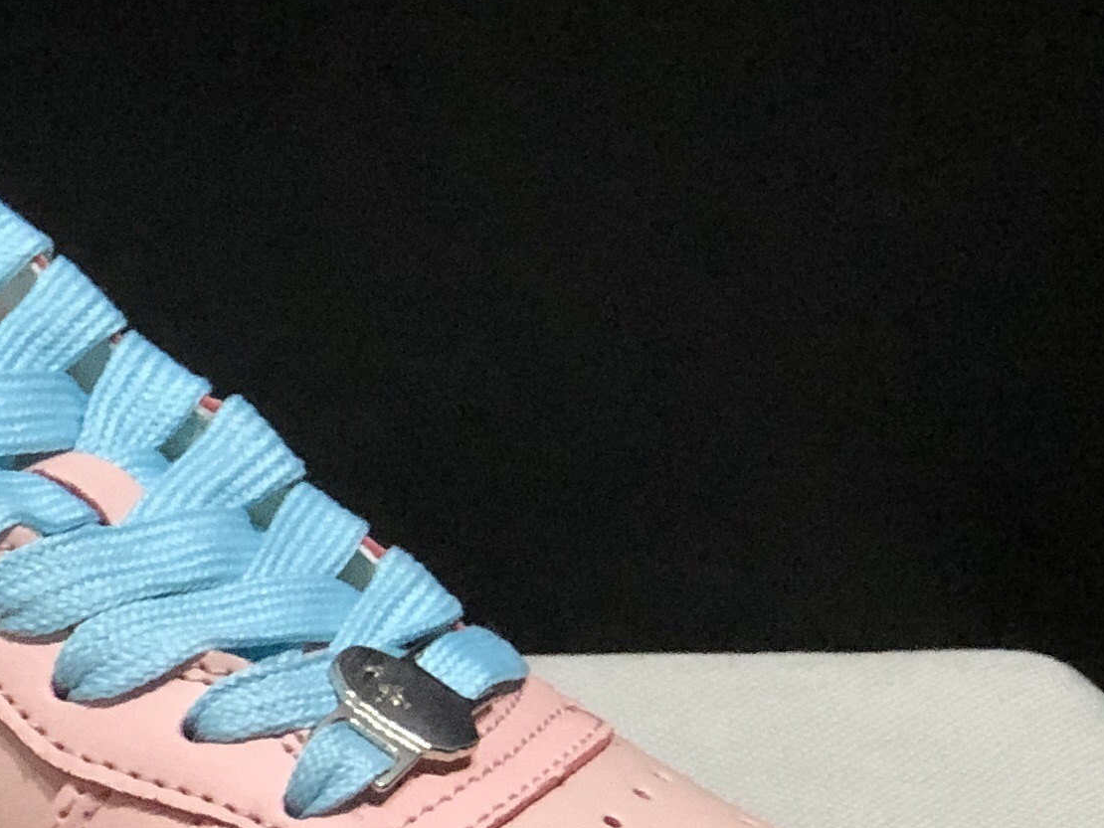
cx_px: -402
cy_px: 631
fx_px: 6603
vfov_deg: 7.2
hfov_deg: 9.4
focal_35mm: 207
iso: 64
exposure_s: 1/30
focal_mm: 6.6
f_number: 2.8
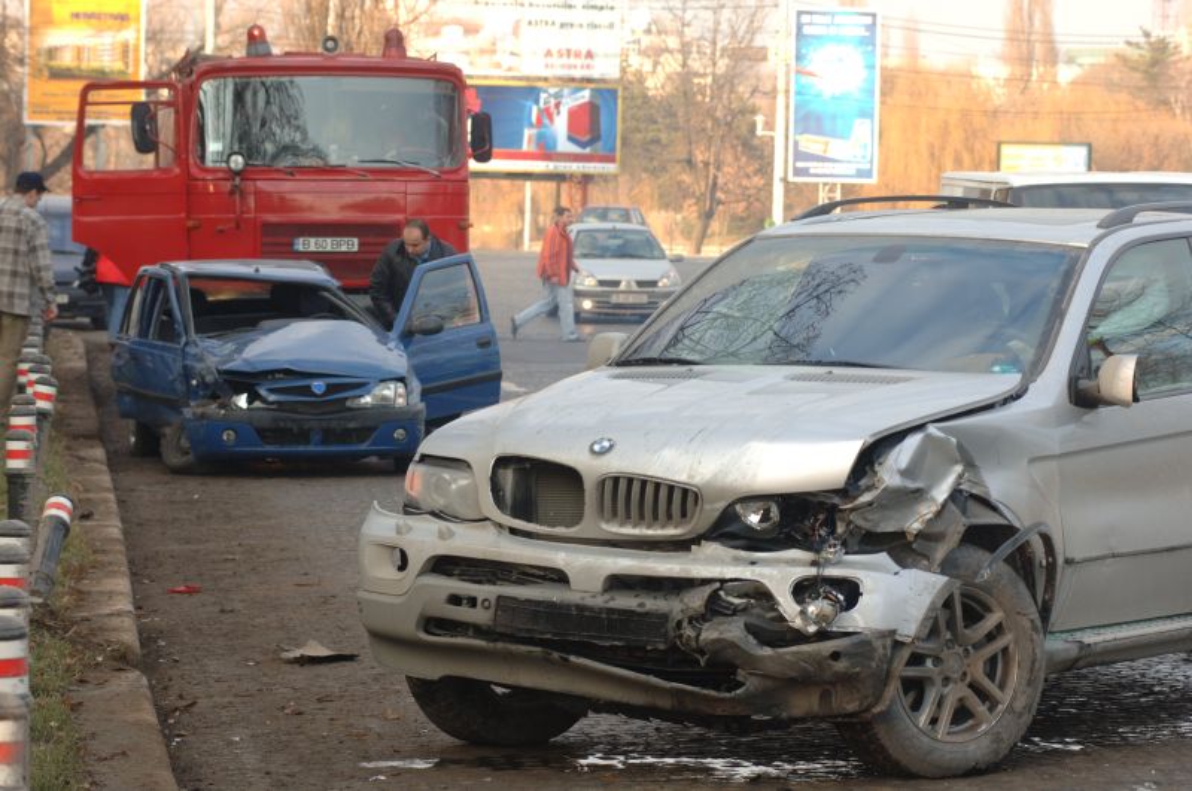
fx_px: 4960
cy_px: 396
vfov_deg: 9.1
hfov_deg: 13.7
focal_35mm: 150
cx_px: 596
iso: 400
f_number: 6.3
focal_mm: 100
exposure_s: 1/160
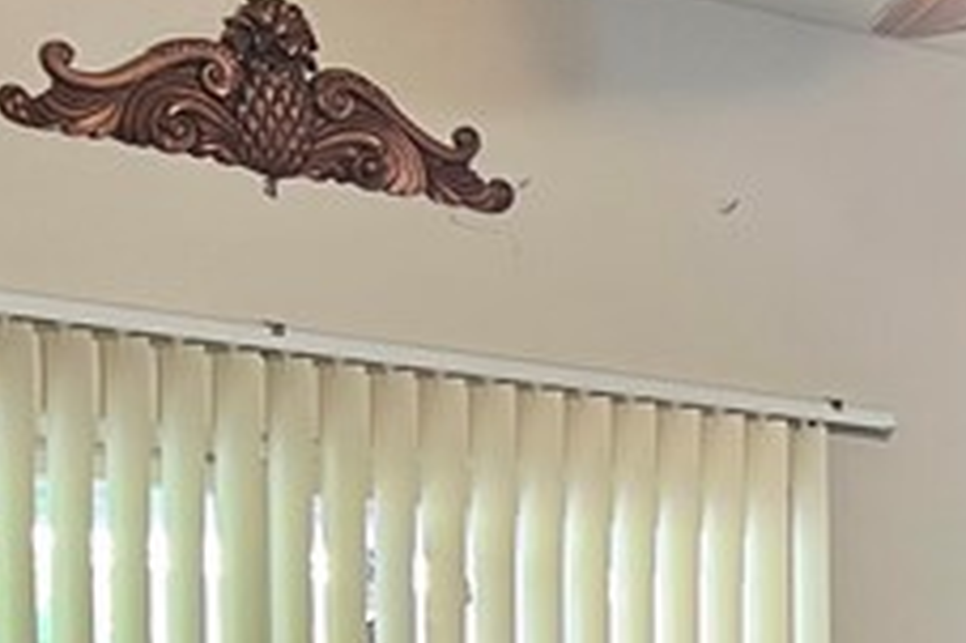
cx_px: 1477
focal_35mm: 122
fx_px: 3271
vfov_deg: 10.6
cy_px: 1094
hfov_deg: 15.4
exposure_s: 1/60
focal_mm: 5.7
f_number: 1.5
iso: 160
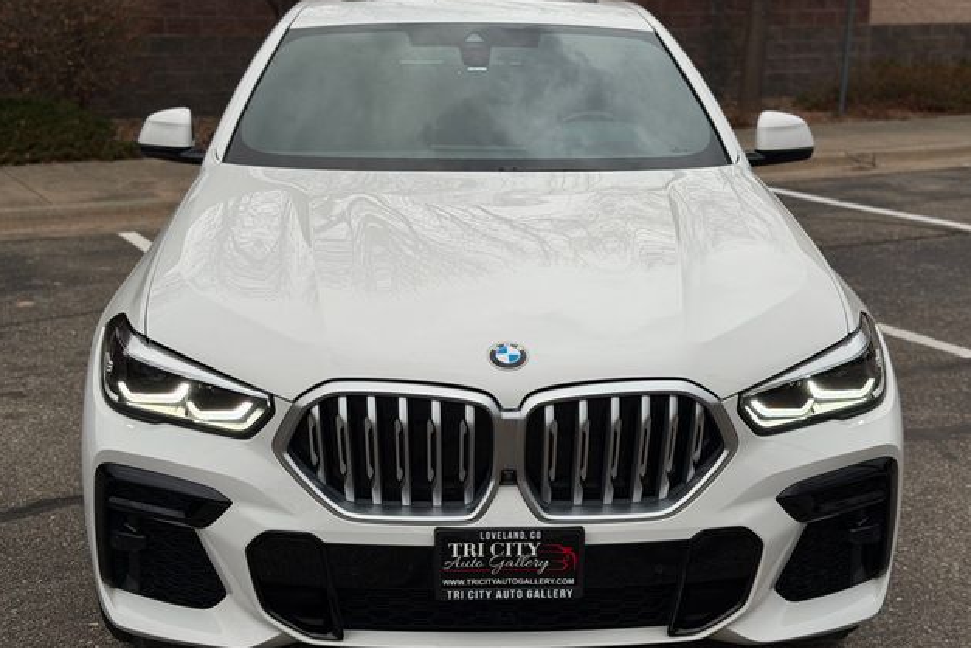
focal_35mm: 51
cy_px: 340
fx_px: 1376
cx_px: 489
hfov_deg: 38.9
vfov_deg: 26.5
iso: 64
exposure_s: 1/846
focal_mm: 6.76
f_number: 1.78
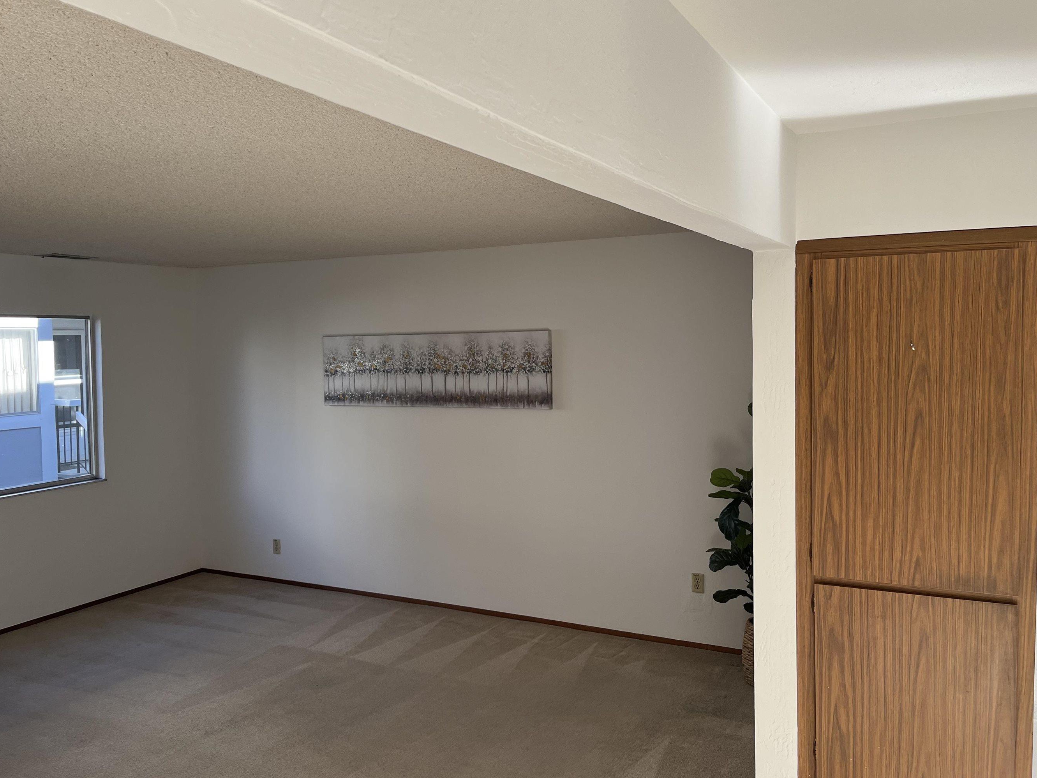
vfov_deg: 46.8
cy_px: 373
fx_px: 899
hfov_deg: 59.8
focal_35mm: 30
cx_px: 457
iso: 50
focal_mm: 5.1
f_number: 1.6
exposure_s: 1/304
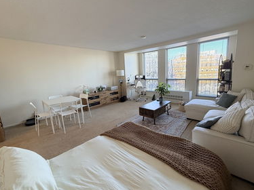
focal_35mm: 16
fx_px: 117
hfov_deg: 94.3
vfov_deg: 78.0
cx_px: 139
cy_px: 94
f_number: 2.2
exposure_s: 1/120
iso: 200
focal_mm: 2.22
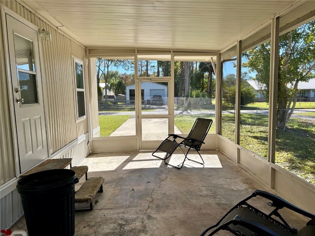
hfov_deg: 67.3
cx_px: 158
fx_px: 237
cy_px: 118
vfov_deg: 53.1
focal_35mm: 26
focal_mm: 5.7
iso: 50
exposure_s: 1/1159
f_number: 1.5
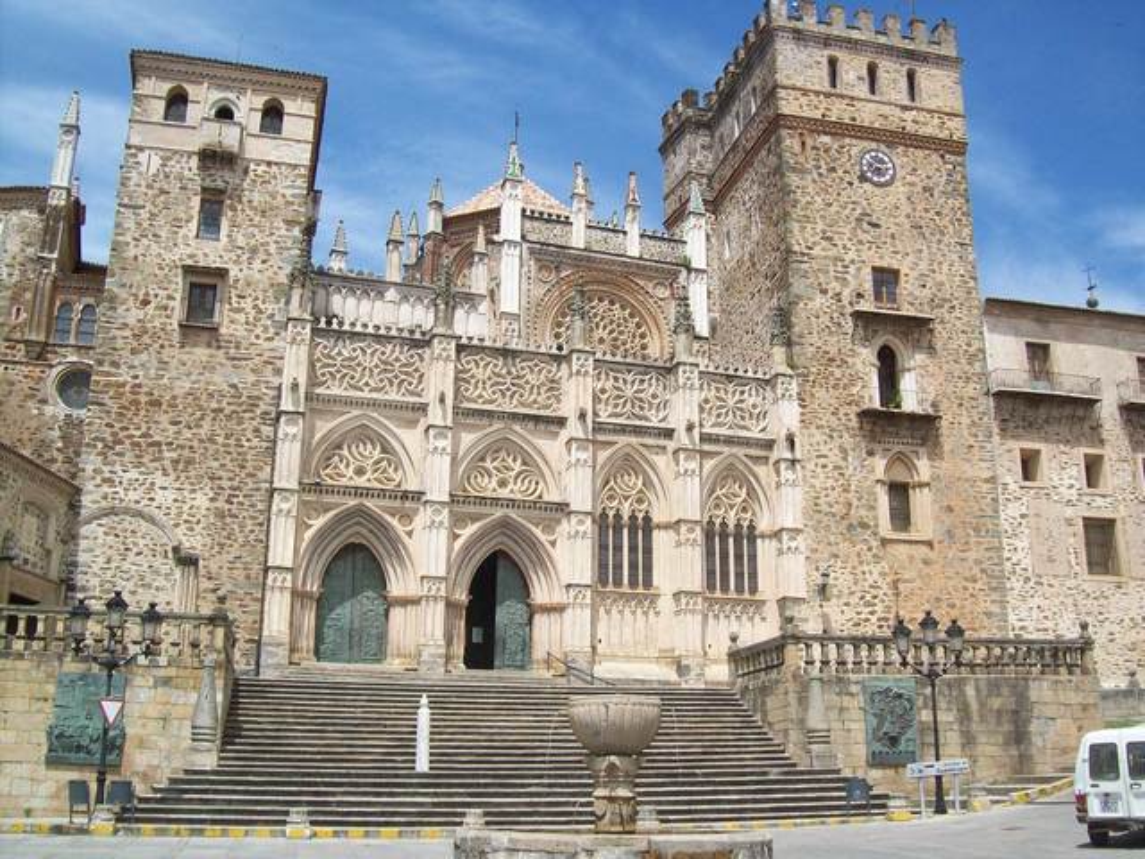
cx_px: 572
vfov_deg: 39.7
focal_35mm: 36
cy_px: 430
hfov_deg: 51.4
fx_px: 1191
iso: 80
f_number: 4.8
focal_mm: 6
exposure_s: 1/581
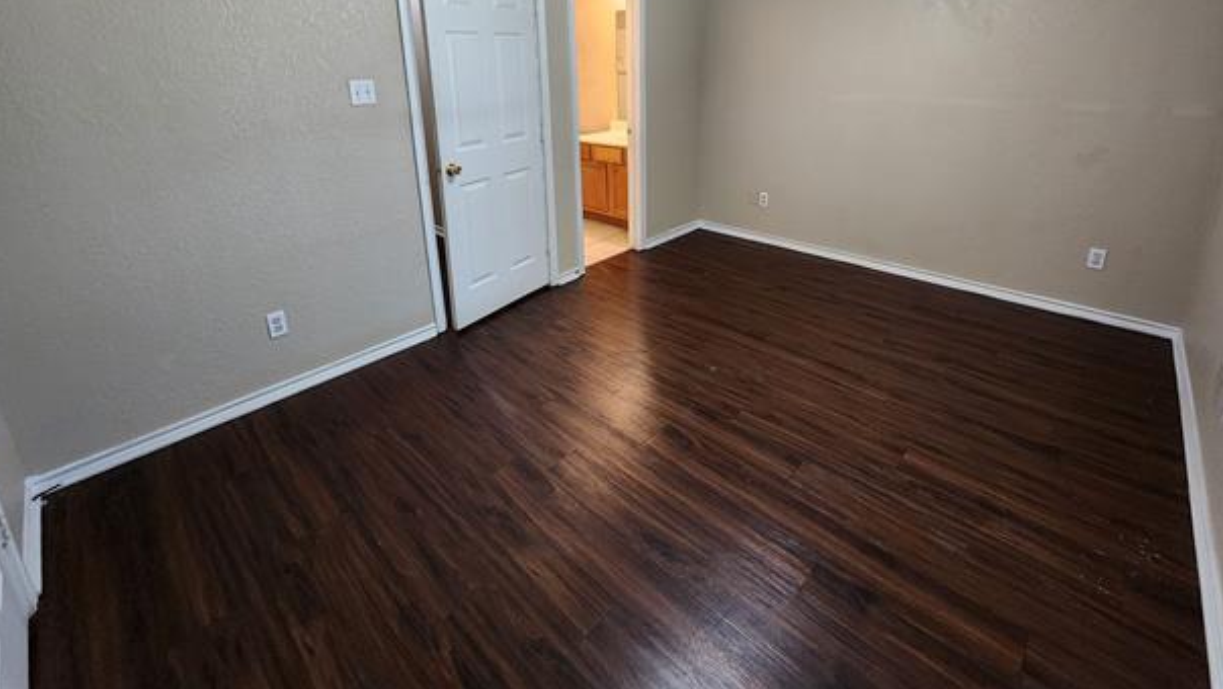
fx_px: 487
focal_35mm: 15
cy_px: 205
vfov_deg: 67.6
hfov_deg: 103.0
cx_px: 624
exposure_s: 1/60
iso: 400
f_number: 2.2
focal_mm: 2.2
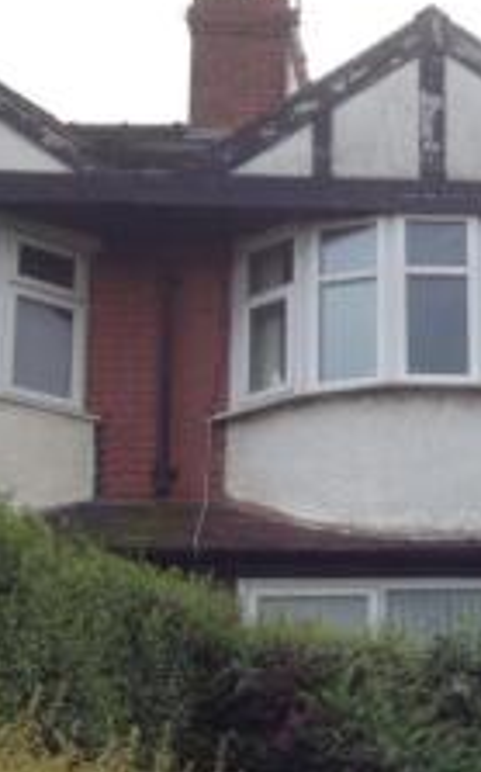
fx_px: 2038
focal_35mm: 97
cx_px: 805
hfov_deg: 12.5
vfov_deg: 21.1
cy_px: 649
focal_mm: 4.28
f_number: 2.4
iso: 64
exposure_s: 1/681
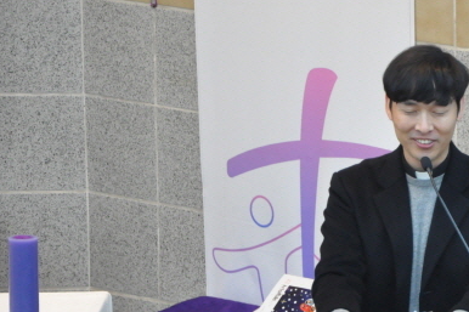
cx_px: 475
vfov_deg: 4.2
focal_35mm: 326
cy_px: 189
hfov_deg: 6.3
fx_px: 4245
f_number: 5.6
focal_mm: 105
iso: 1600
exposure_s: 1/30
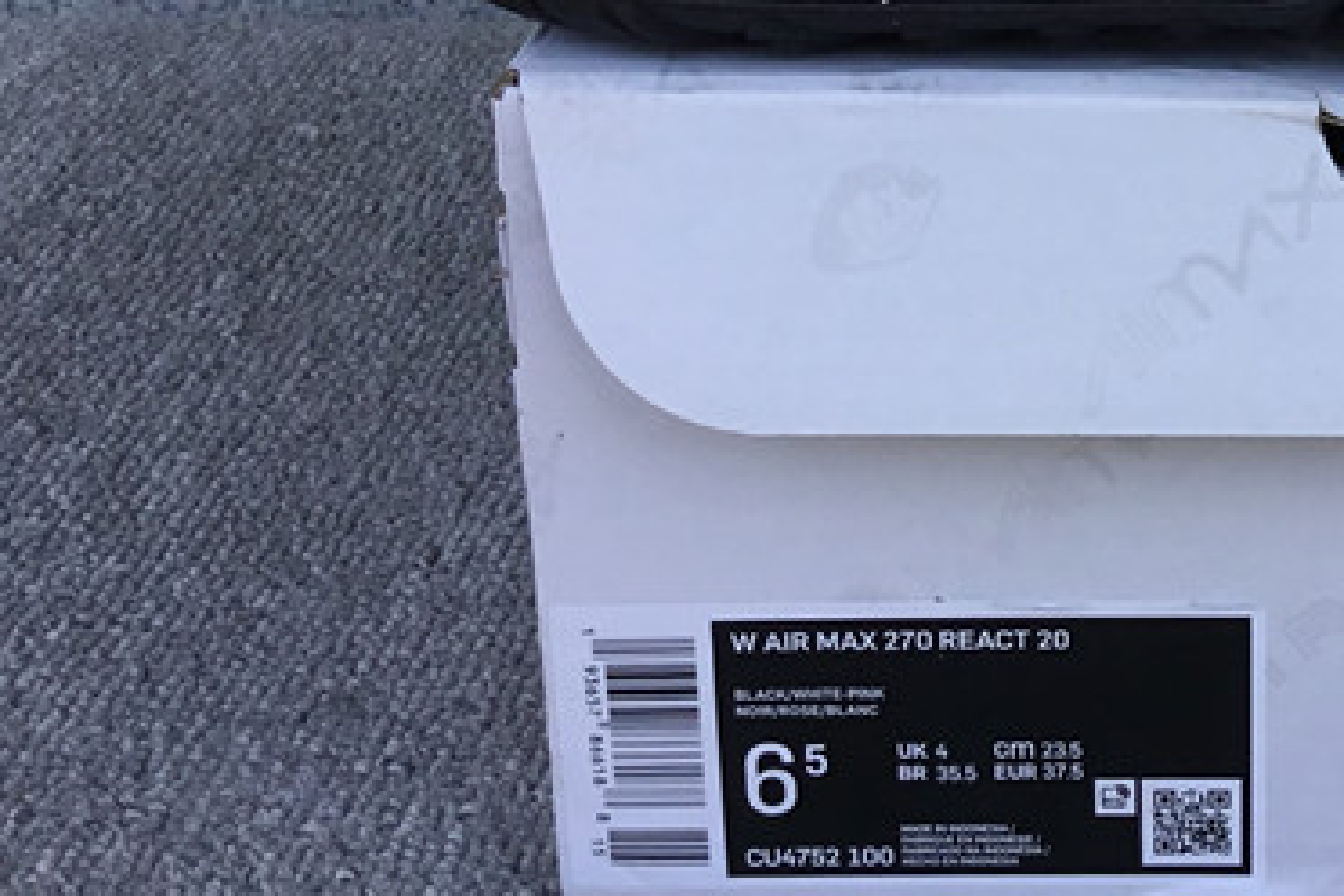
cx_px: 1409
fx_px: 2912
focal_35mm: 78
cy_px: -197
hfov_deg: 24.5
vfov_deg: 16.7
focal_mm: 3.3
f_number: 2.4
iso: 25
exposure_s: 1/367
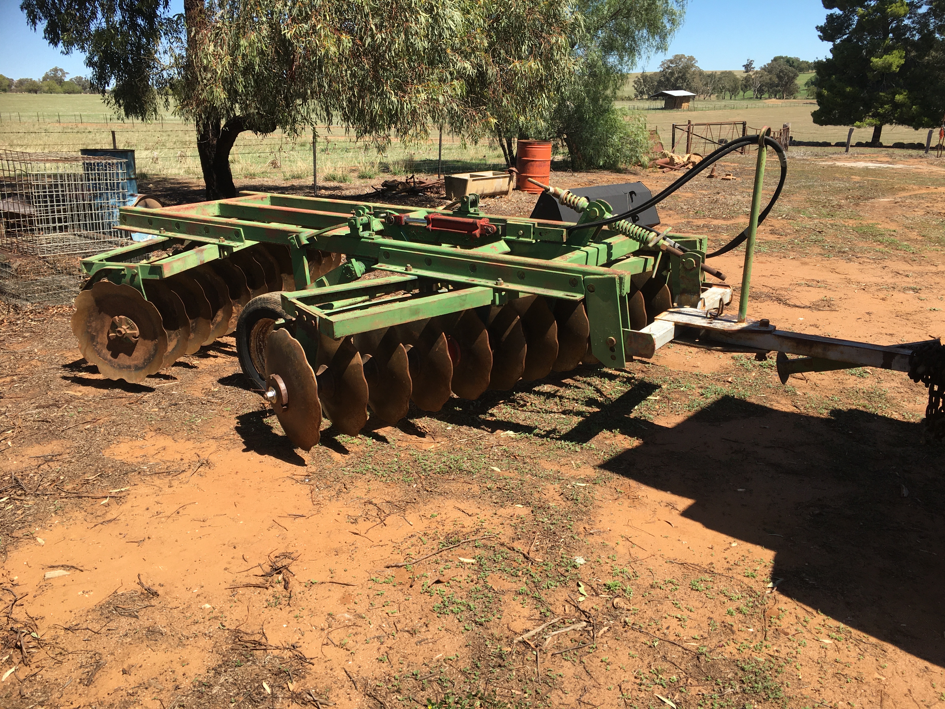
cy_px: 354
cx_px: 472
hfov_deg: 61.7
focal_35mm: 29
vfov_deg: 48.2
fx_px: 792
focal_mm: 4.15
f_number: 2.2
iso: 25
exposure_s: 1/938
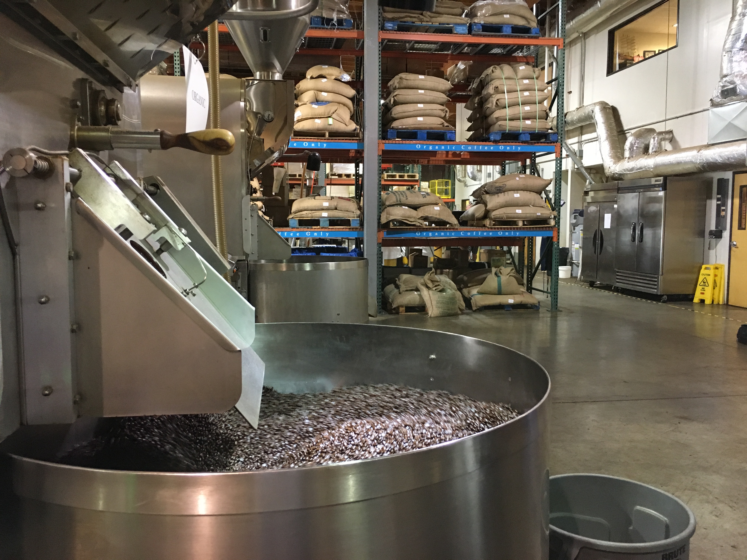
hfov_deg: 61.7
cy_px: 280
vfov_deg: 48.2
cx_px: 374
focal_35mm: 29
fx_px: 626
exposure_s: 1/25
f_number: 2.2
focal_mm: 4.15
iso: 200
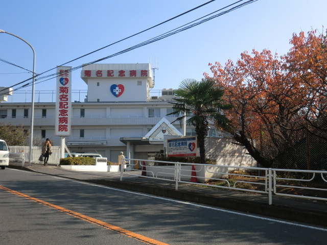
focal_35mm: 36
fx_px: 340
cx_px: 164
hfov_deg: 51.4
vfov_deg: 39.7
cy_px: 122
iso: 50
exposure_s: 1/640
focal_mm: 6.58
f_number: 3
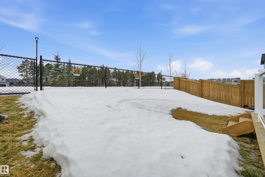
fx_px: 110
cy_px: 88
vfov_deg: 77.4
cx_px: 132
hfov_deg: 100.4
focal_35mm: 15
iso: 400
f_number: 8
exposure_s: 1/4000
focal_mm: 10
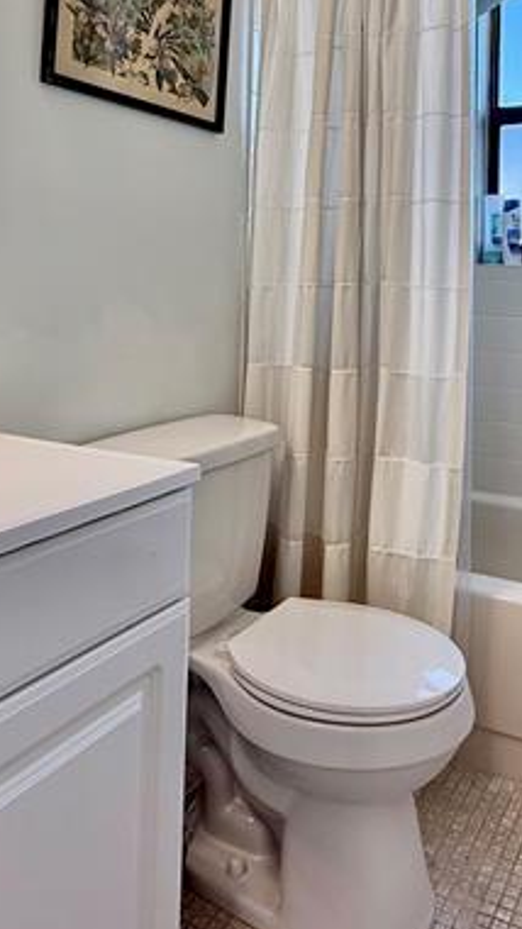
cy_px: 256
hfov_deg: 36.2
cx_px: 351
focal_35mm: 32
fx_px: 788
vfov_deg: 58.5
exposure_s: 1/120
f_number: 2.2
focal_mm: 2.22
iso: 100
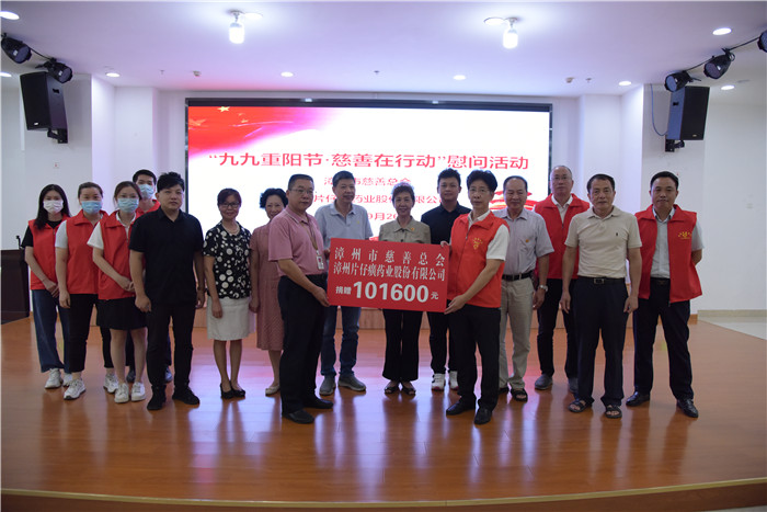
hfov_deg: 73.7
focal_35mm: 24
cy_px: 256
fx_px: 511
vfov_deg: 53.2
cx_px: 384
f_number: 4.5
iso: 3200
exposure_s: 1/500
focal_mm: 24
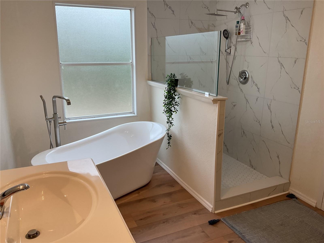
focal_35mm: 29
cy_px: 122
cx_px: 162
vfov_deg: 48.2
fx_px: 271
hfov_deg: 61.7
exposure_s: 1/120
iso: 25
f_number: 1.8
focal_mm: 3
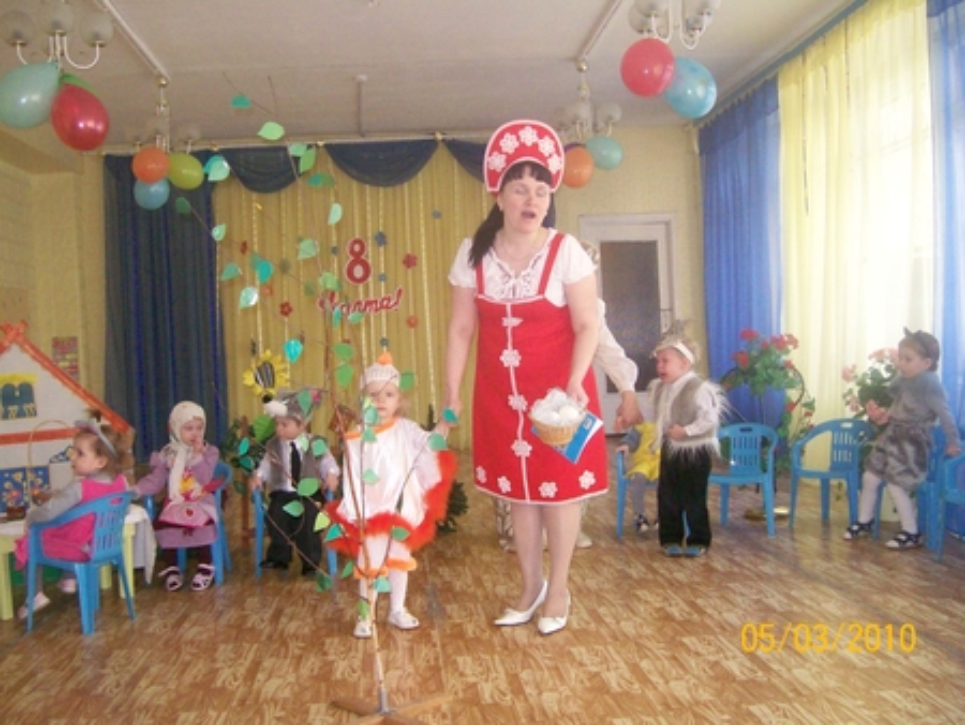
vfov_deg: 40.7
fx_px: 976
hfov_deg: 52.6
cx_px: 482
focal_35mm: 35
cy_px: 362
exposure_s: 1/125
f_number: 2.8
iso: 400
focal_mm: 5.8
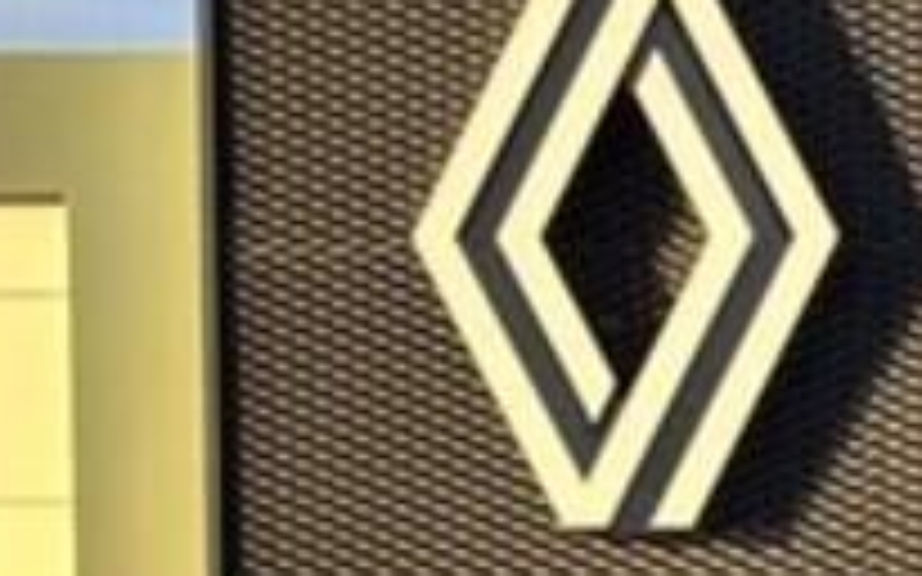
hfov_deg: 10.8
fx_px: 4873
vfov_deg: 6.0
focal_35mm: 194
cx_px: 657
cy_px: 2061
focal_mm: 5.96
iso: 50
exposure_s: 1/452
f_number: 1.6
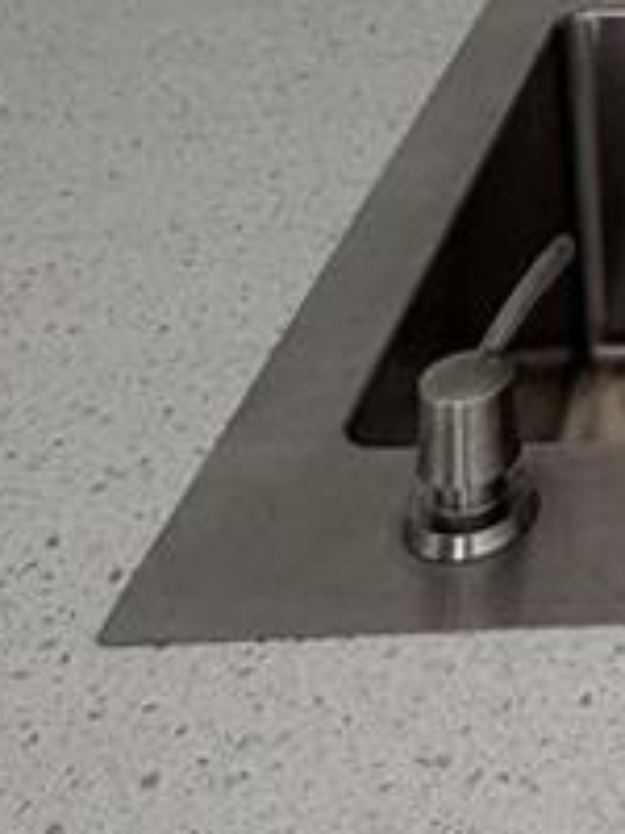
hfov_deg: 15.1
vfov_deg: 18.5
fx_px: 2022
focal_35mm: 84
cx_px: 1150
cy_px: -638
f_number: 2.2
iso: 160
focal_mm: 2.22
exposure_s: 1/121
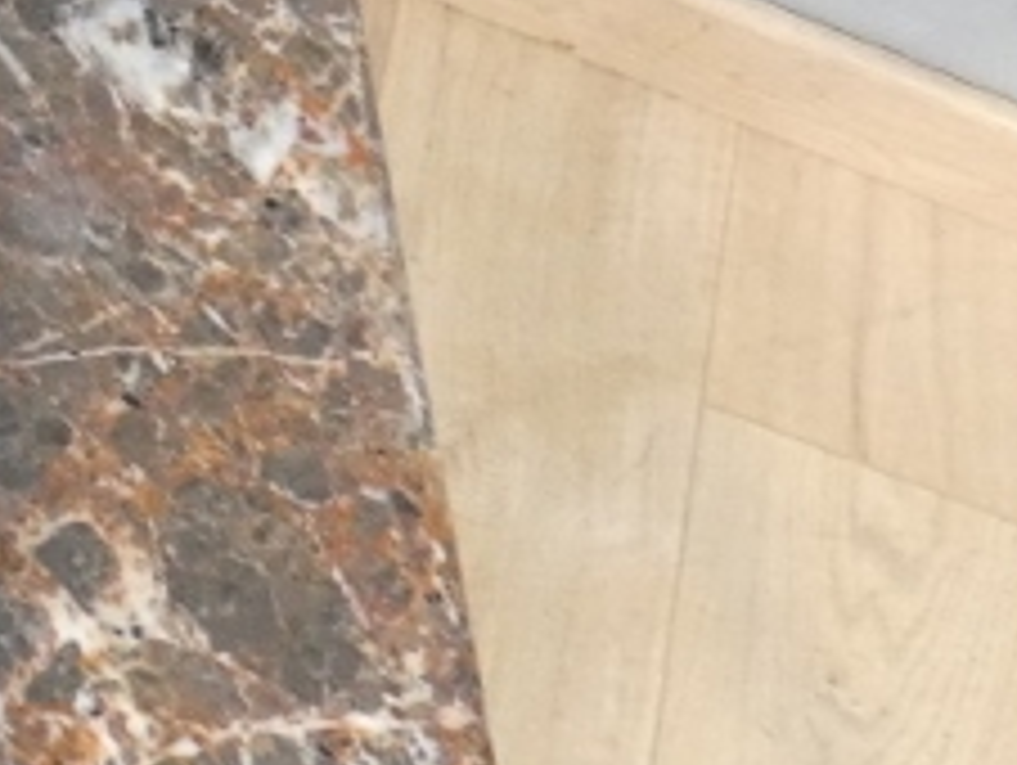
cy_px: 378
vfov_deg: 15.6
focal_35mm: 95
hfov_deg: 16.1
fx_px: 2794
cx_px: -1004
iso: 500
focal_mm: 3.8
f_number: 2.9
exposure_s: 1/60
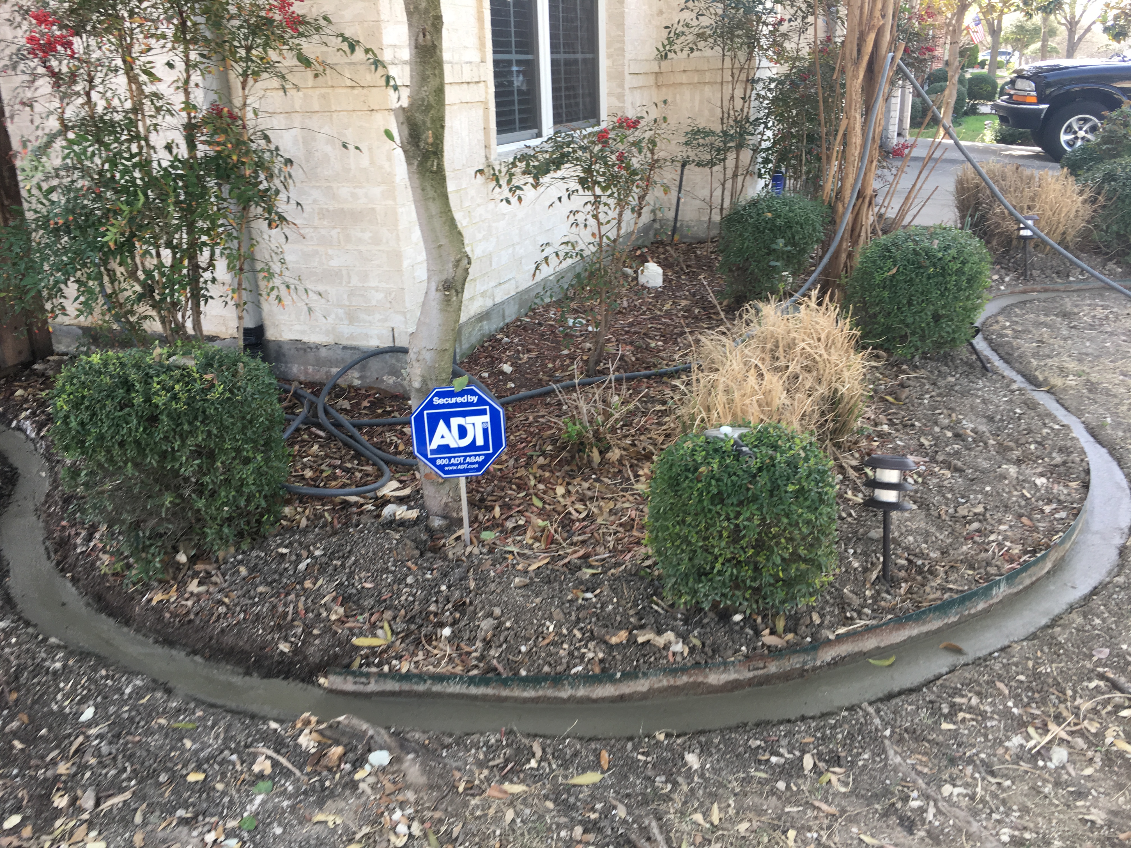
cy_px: 424
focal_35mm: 29
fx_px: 948
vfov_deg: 48.2
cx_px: 566
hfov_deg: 61.7
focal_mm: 4.15
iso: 32
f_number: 2.2
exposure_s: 1/120
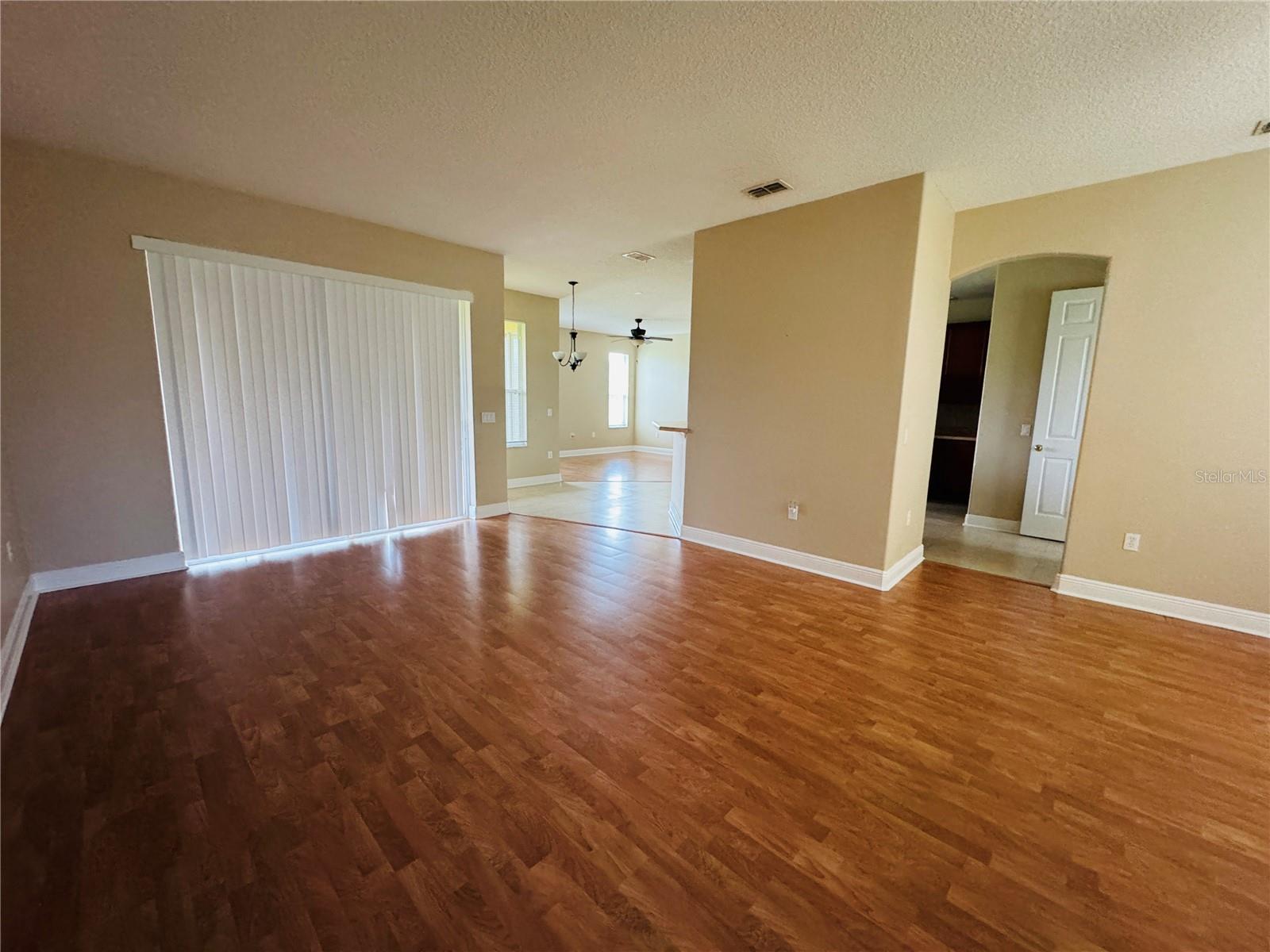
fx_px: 514
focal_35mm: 14
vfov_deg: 85.7
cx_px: 635
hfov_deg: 102.1
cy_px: 476
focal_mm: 2.22
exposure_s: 1/60
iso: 640
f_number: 2.2
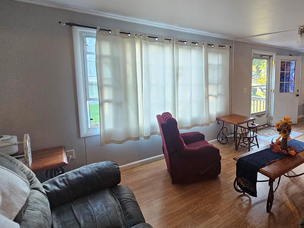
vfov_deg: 65.6
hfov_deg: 76.8
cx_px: 221
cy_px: 98
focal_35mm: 20
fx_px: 176
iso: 400
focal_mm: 2.2
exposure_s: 1/60
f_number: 2.2
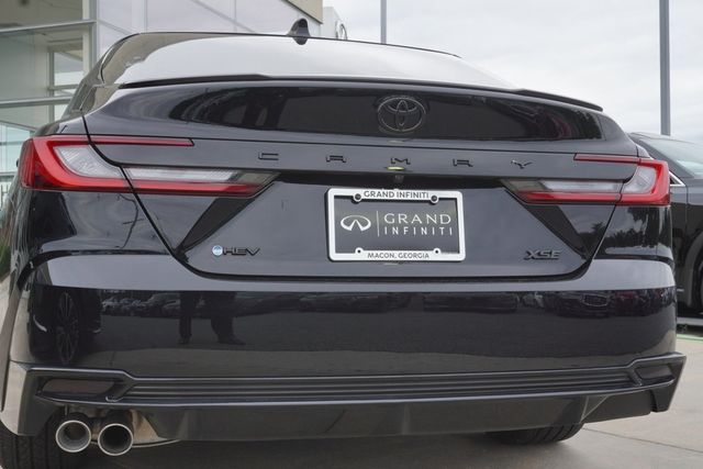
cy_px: 234
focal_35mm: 48
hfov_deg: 41.1
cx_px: 352
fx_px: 937
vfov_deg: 28.1
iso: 160
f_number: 13
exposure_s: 1/60
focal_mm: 32
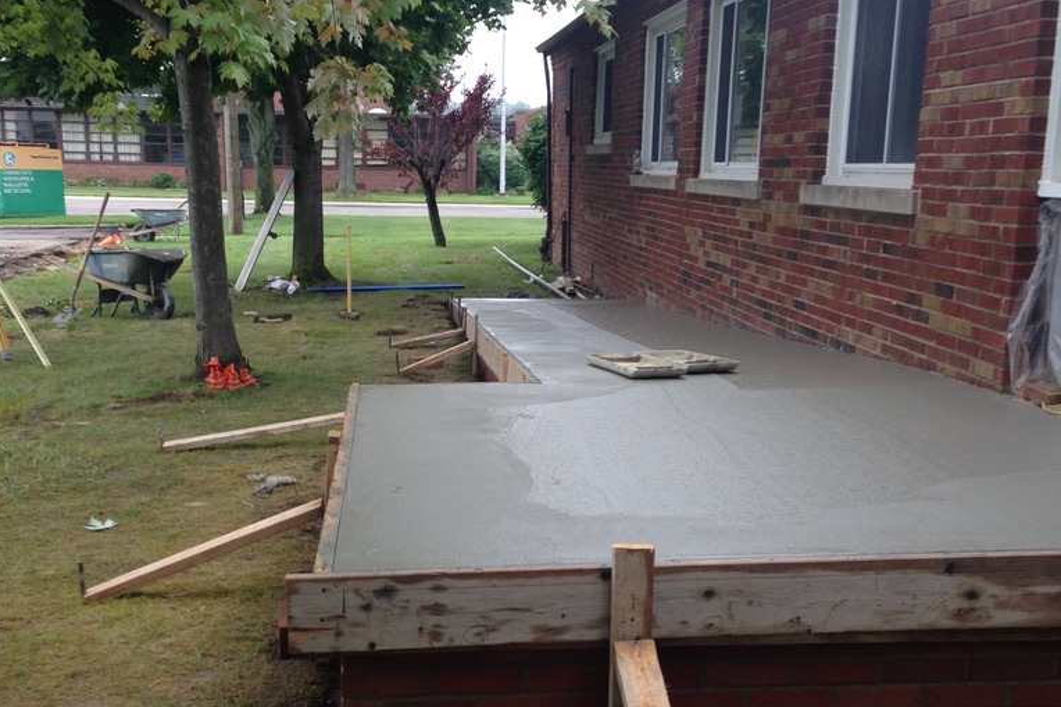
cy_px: 442
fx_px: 1355
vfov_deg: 29.1
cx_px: 529
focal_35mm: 46
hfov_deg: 42.8
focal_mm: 4.12
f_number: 2.4
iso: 50
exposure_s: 1/165
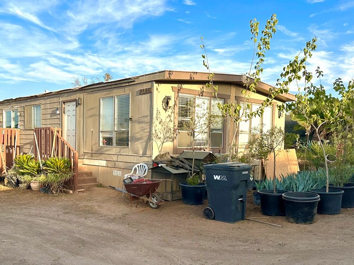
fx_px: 348
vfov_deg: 41.7
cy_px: 151
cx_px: 122
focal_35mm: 34
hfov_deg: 53.1
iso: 80
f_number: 1.78
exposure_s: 1/1779
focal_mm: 6.86
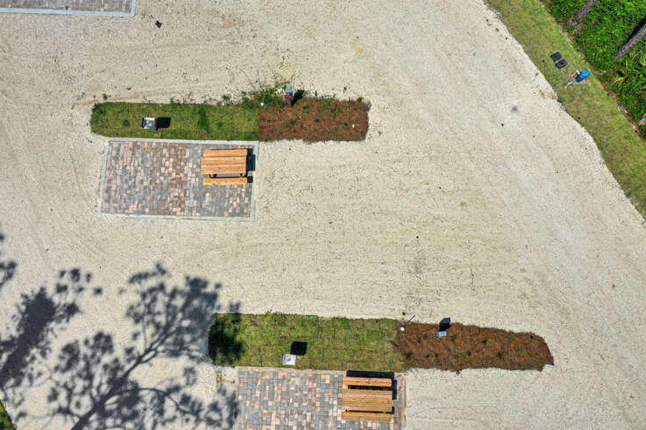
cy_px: 210
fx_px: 520
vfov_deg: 44.9
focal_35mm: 29
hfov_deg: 63.7
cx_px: 330
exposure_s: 1/800
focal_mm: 10.26
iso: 100
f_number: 6.3
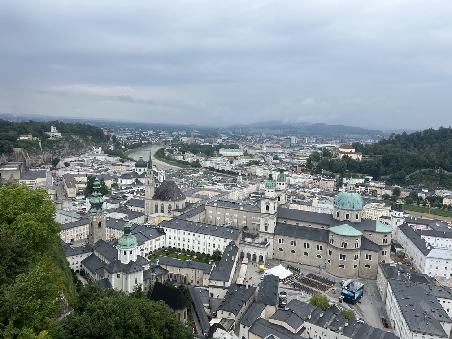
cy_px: 170
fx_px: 339
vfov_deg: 53.1
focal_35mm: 26
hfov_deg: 67.3
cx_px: 226
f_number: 1.5
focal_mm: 5.7
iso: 50
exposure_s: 1/2208
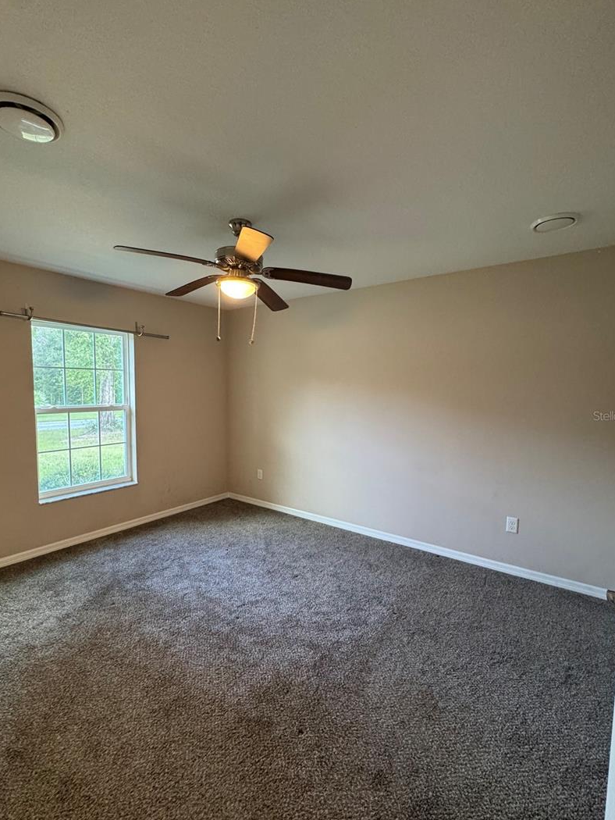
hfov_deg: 78.1
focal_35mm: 16
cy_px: 415
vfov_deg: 94.5
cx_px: 297
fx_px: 379
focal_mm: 2.22
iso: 500
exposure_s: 1/60
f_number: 2.2
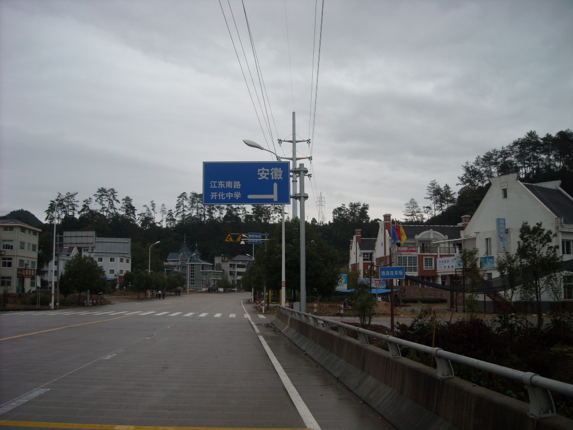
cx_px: 286
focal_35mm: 35
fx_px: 579
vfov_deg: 40.7
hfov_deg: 52.6
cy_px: 215
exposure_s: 1/218
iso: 64
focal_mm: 5.7
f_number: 5.6
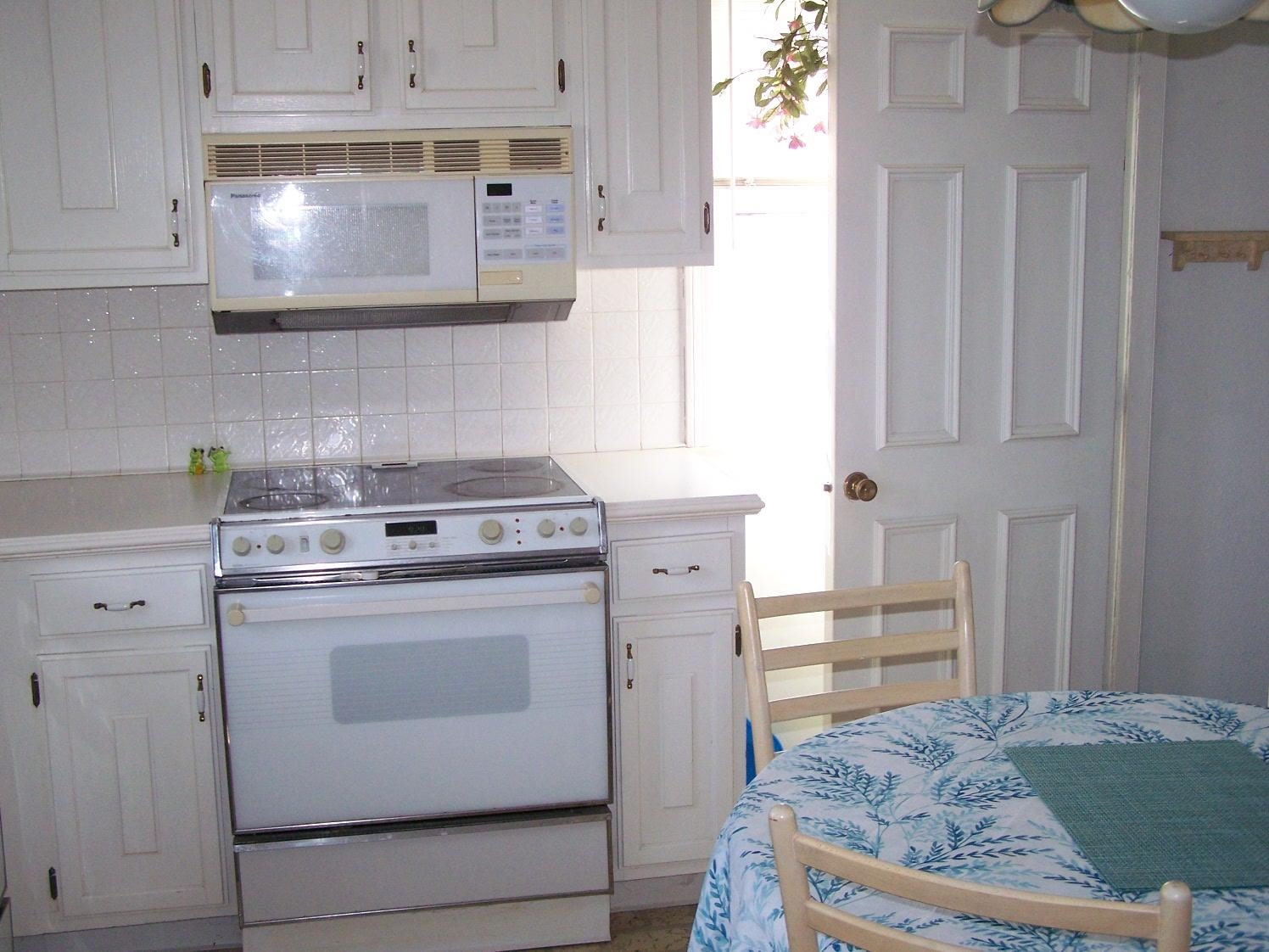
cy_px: 476
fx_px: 1576
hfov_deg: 43.9
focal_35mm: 43
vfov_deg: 33.6
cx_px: 634
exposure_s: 1/80
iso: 160
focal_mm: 7.1
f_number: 2.9
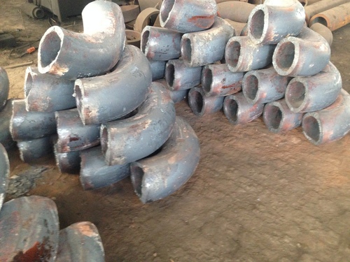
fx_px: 334
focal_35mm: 33
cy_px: 131
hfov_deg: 55.4
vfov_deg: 42.9
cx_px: 175
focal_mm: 4.12
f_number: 2.4
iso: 320
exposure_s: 1/17
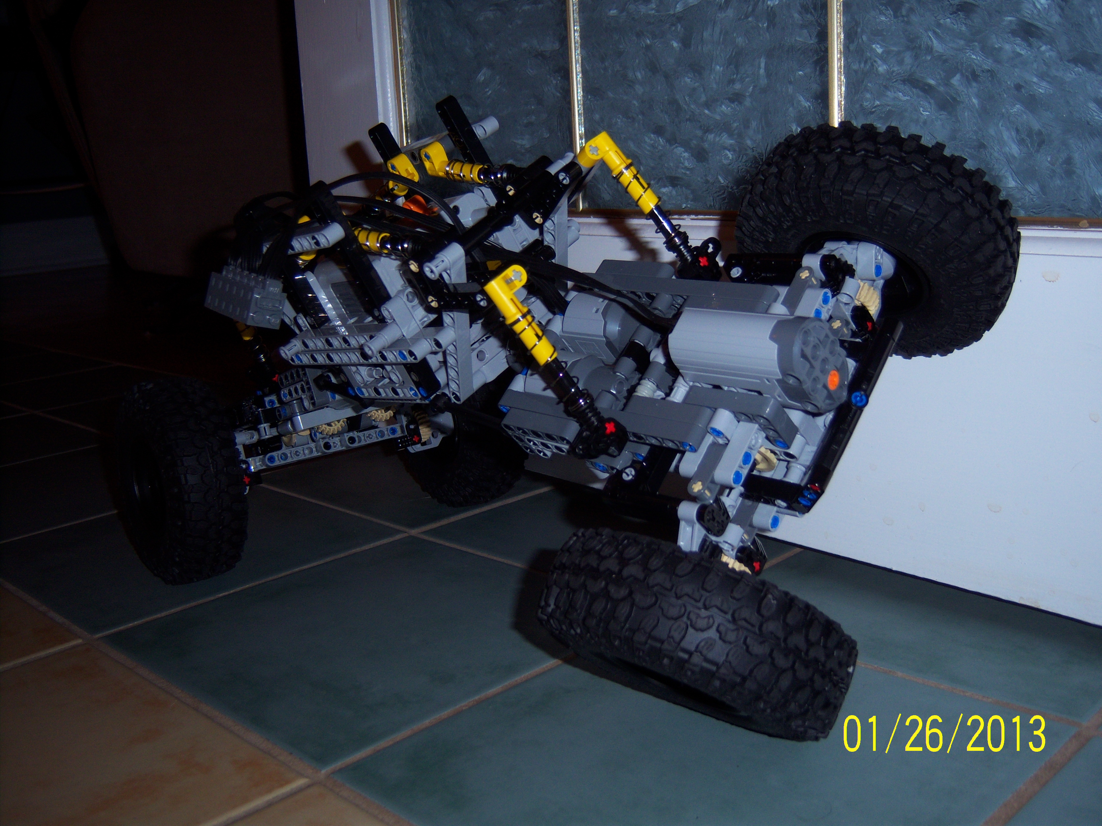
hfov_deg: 51.4
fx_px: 1146
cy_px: 413
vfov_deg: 39.7
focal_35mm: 36
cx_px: 551
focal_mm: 7.5
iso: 80
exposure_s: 1/60
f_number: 2.8
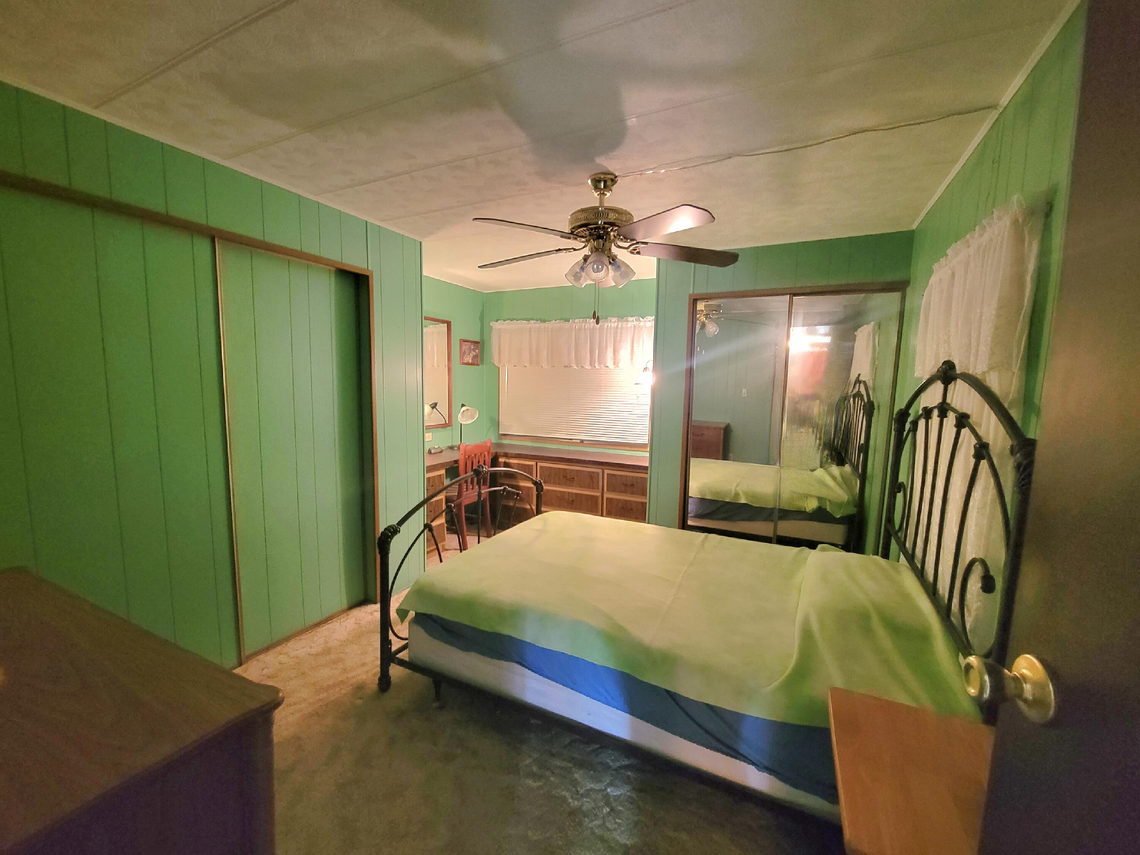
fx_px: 428
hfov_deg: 106.2
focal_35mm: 13
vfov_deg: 89.9
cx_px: 570
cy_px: 428
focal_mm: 2.2
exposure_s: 1/24
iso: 800
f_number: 2.2
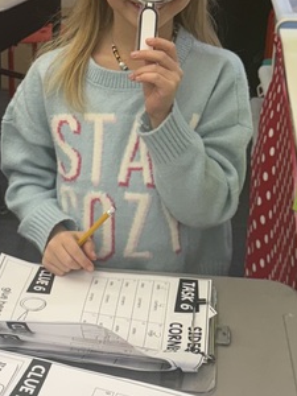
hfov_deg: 17.7
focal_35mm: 82
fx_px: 938
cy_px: 112
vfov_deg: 23.7
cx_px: 28
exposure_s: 1/120
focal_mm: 6.76
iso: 160
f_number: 1.78
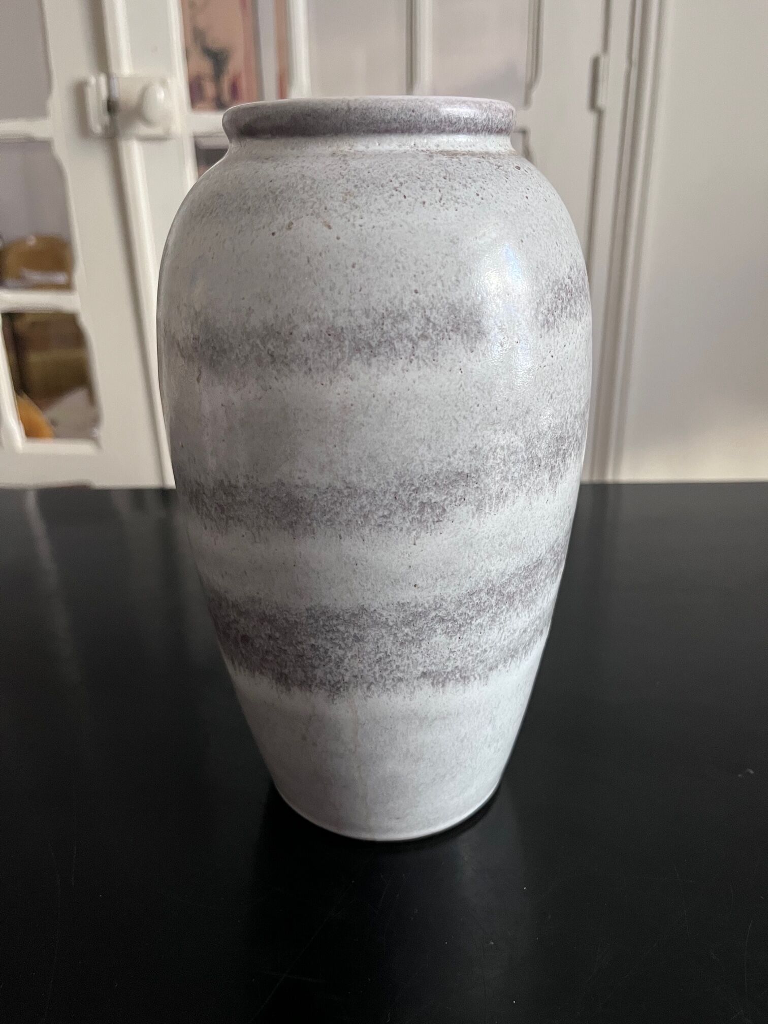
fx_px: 769
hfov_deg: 53.1
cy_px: 512
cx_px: 384
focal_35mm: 26
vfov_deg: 67.3
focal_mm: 5.1
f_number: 1.6
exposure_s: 1/60
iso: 500
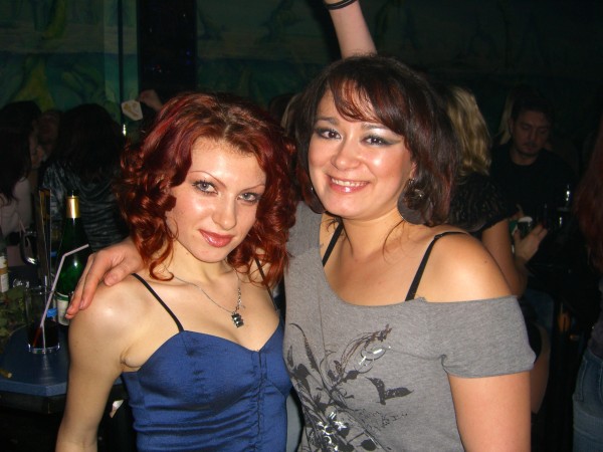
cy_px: 226
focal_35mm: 38
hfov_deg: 49.0
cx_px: 302
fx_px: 662
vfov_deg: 37.7
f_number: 2.8
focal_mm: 7.9
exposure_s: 1/60
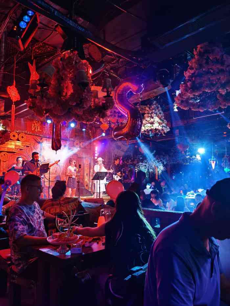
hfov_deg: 51.4
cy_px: 153
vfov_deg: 65.3
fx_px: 239
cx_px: 115
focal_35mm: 27
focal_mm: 5.56
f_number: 1.6
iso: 125
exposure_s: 1/100
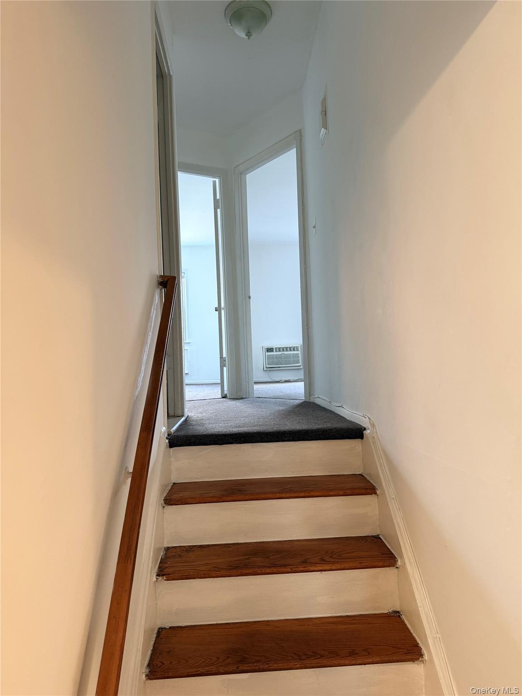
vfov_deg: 71.6
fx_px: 483
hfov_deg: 56.8
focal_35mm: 24
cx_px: 261
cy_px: 348
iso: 200
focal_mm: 6.76
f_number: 1.78
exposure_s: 1/60
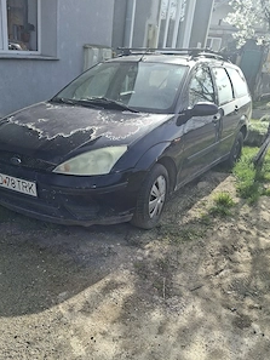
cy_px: 196
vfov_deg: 58.2
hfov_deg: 45.3
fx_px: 322
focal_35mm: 31
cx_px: 113
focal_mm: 5.54
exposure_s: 1/909
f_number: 1.8
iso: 50
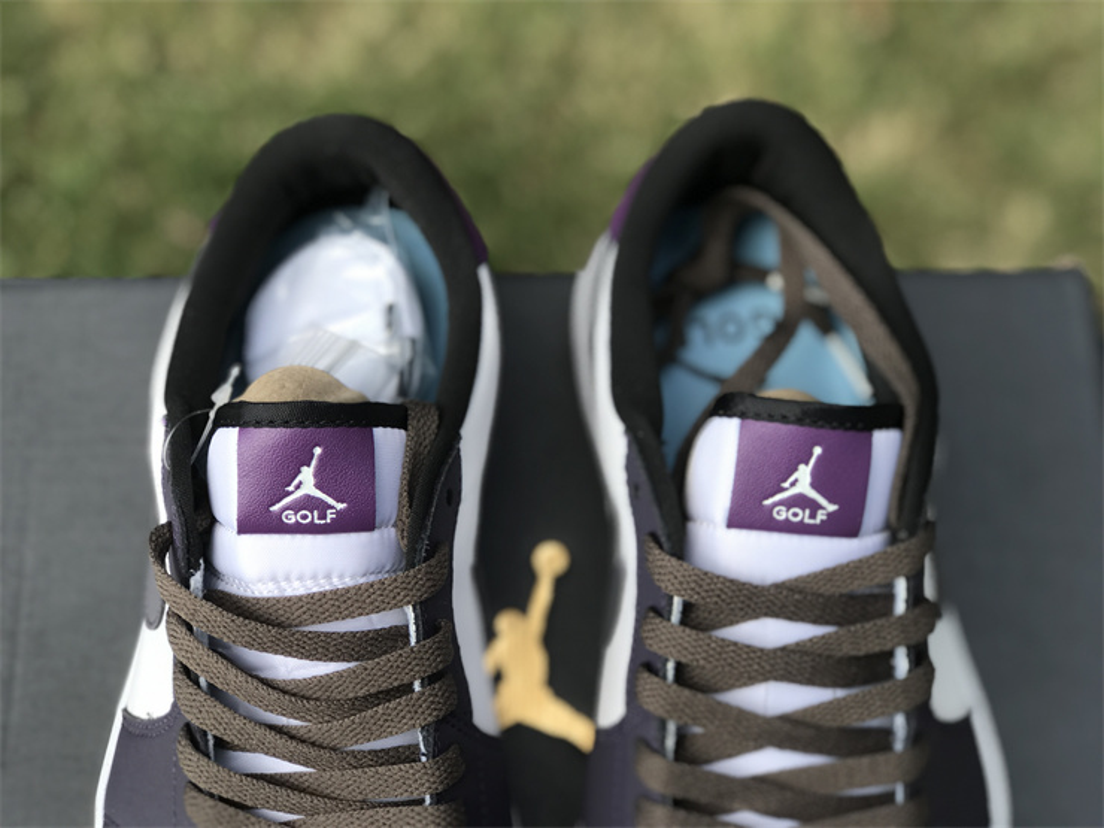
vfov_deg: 25.7
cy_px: 414
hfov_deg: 33.8
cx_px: 552
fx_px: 1818
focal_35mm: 57
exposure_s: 1/128
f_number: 2.8
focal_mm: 6.6
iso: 20
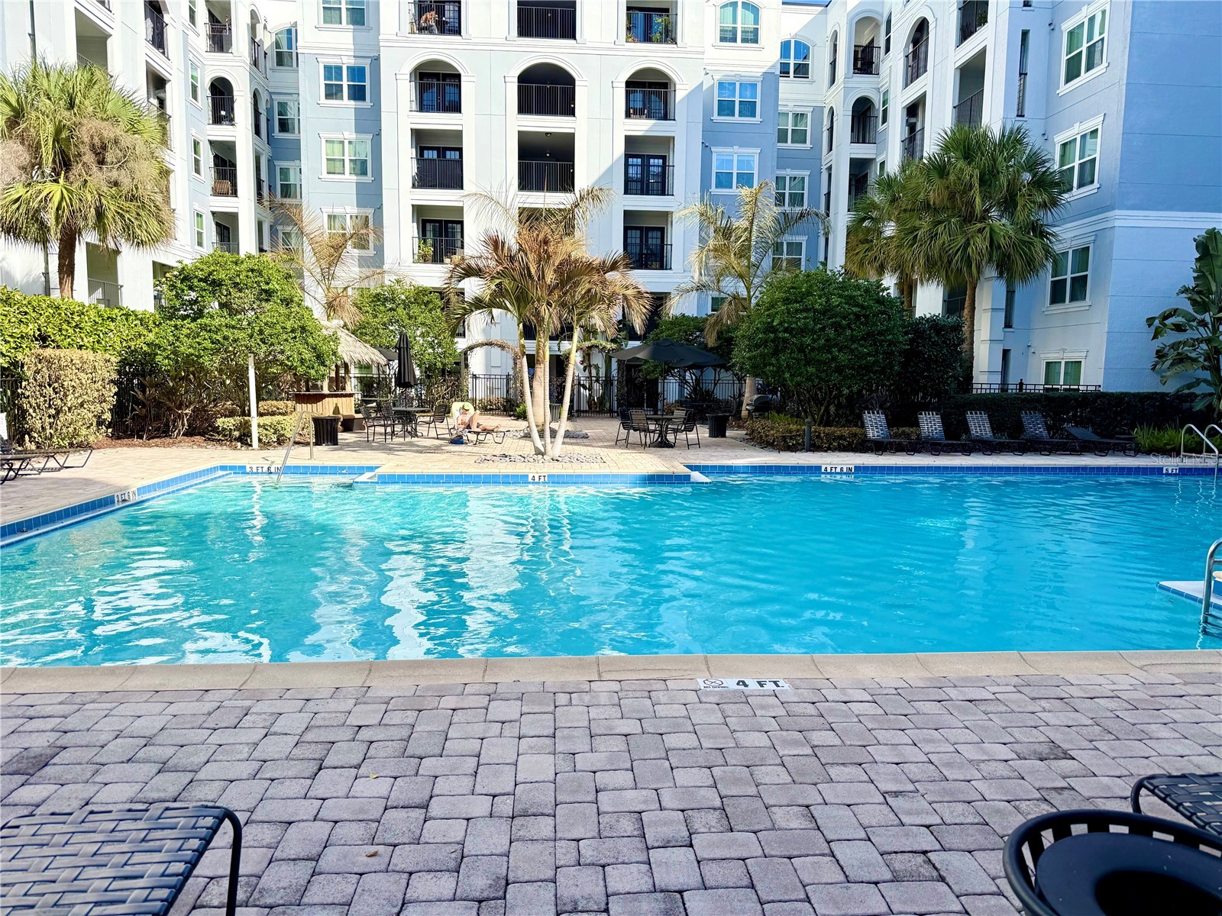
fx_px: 847
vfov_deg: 56.8
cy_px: 458
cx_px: 611
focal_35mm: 24
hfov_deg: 71.6
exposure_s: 1/3021
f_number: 1.78
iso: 80
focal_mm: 6.76
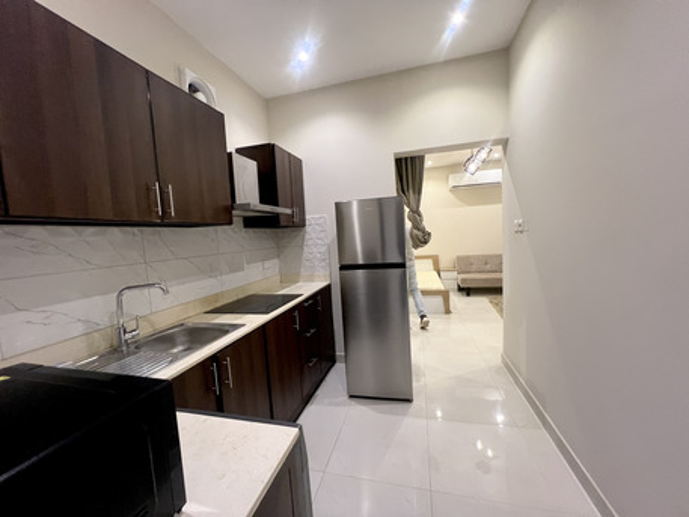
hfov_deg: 106.2
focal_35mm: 13
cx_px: 344
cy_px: 258
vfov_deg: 89.9
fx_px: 259
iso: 320
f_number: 1.8
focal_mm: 1.57
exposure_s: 1/50
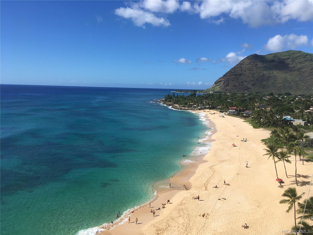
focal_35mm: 29
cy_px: 118
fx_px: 262
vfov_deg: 48.2
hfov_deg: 61.7
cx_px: 156
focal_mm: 4.15
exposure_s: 1/2481
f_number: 2.2
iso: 25
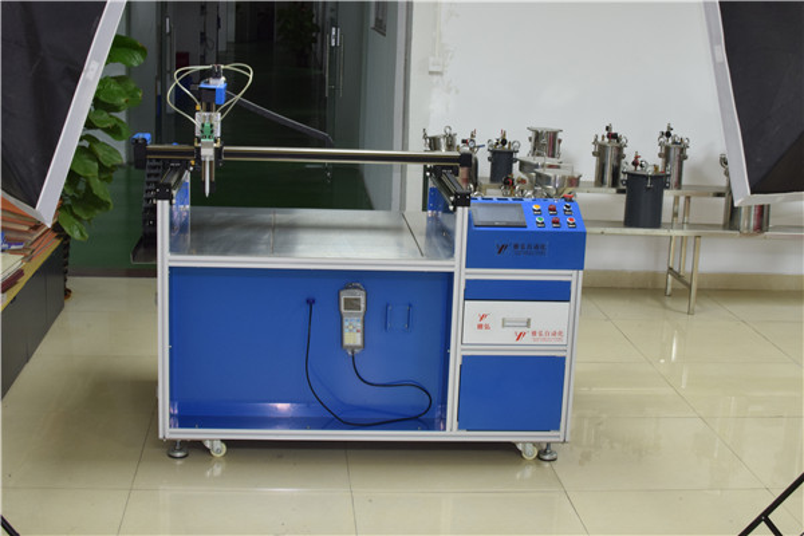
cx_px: 402
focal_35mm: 52
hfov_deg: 37.9
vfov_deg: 25.8
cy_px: 268
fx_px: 1172
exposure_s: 1/3
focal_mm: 35
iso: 800
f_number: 20
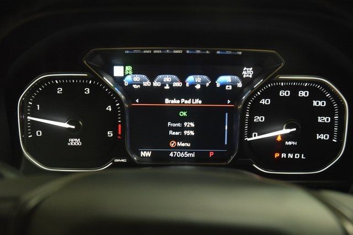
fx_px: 515
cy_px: 118
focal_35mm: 52
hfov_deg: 37.8
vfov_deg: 25.8
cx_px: 176
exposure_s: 1/30
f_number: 4.2
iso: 3200
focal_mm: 35
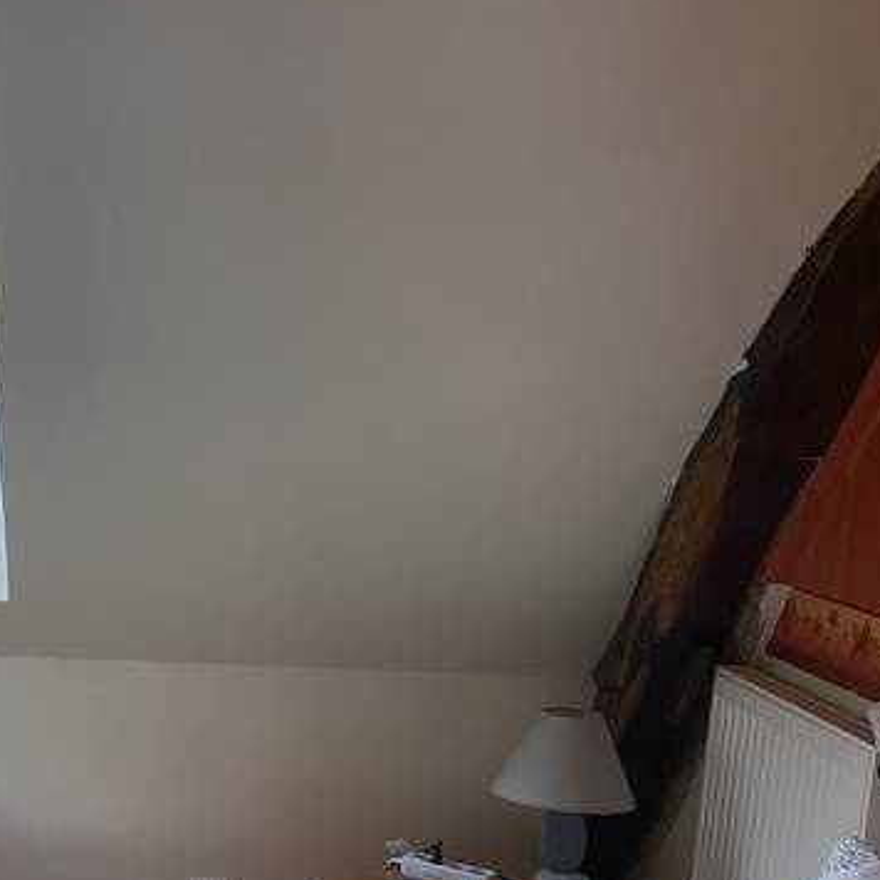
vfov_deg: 32.5
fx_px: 1467
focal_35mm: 51
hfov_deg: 32.5
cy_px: 700
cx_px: 173
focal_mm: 4.25
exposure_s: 1/86
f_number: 1.8
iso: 125
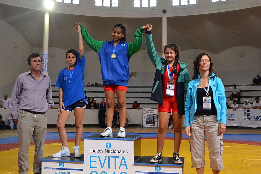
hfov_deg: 46.4
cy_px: 87
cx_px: 130
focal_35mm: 42
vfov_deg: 31.9
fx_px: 304
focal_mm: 28
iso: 3200
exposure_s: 1/200
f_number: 4.5
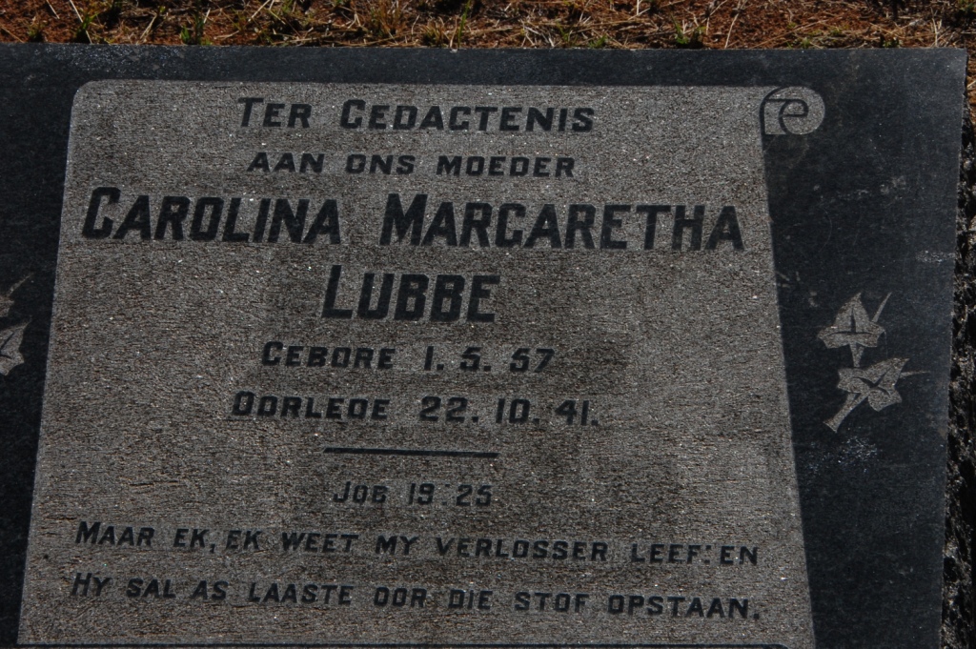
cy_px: 324
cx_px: 488
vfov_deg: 11.7
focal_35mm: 117
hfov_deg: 17.5
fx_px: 3169
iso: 400
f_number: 22
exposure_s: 1/200
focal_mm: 78
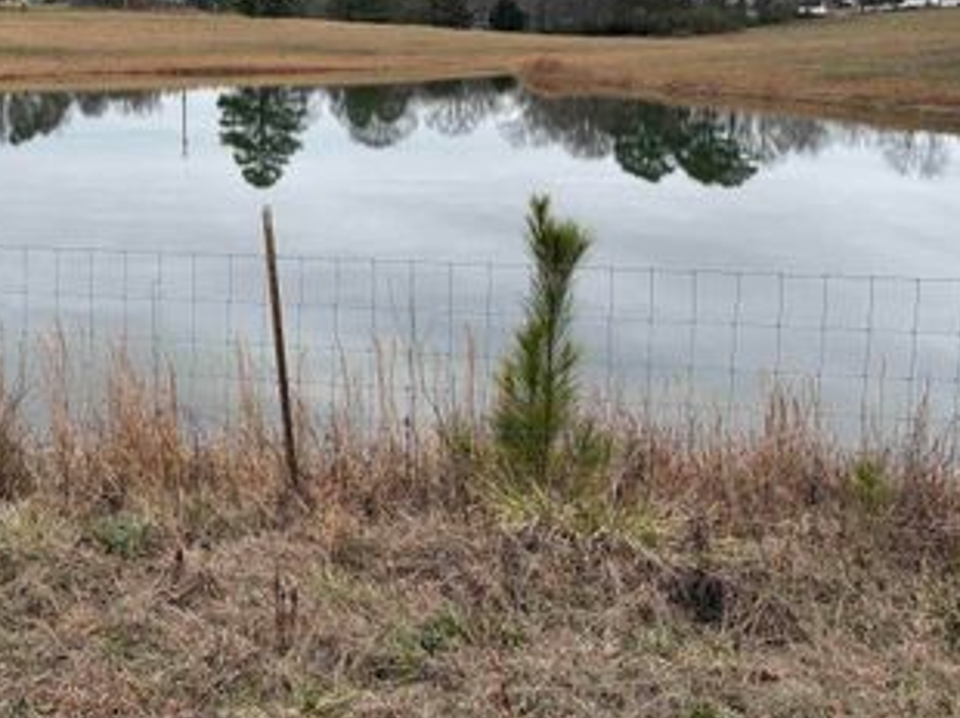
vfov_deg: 33.7
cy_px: 190
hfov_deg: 43.0
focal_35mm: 42
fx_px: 1164
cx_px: 207
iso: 50
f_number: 1.6
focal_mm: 5.96
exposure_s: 1/830
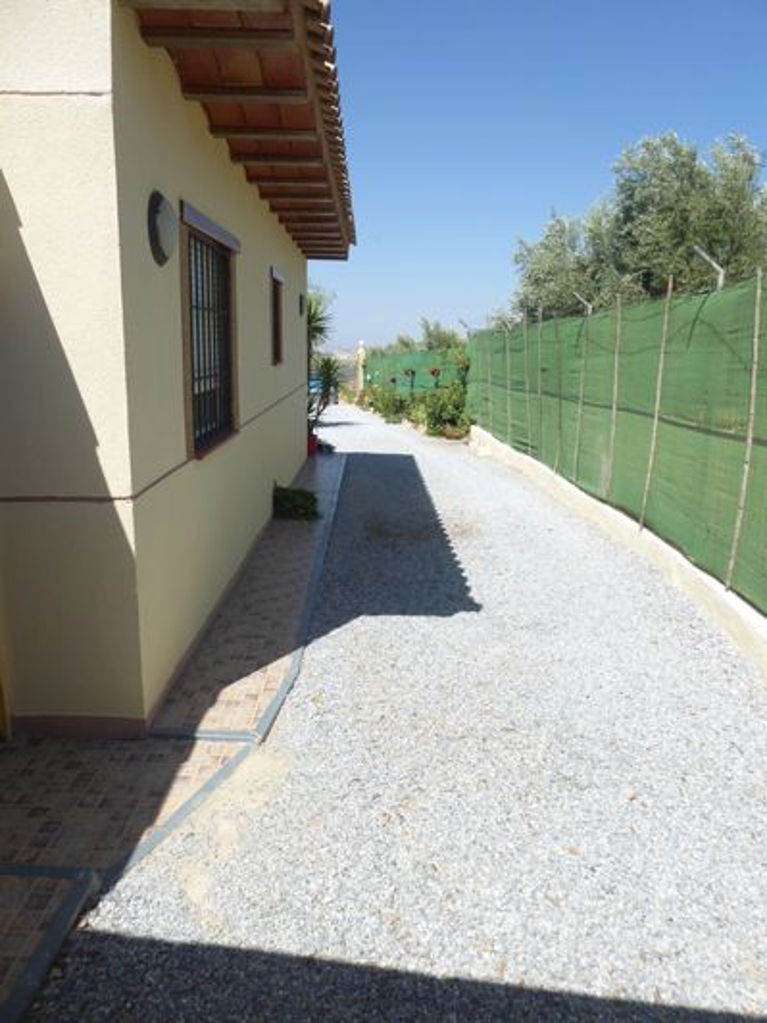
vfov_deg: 69.4
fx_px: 739
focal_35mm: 25
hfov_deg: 54.9
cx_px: 384
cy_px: 512
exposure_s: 1/800
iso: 80
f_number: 3.3
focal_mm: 4.3
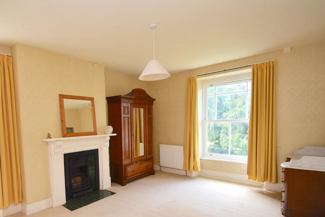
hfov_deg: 82.8
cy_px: 136
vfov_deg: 61.1
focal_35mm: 20
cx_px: 127
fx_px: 181
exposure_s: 1/200
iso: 400
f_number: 5
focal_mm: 10
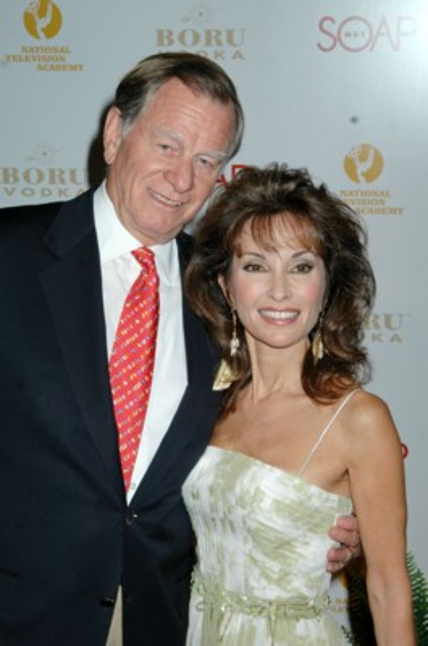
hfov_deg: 15.6
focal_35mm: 87
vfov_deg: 23.4
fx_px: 1558
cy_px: 323
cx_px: 214
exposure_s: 1/200
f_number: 8
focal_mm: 58
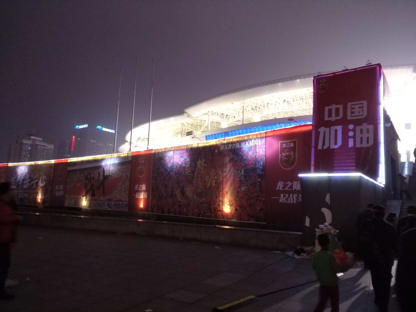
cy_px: 156
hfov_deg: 65.3
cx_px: 208
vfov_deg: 51.4
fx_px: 324
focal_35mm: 27
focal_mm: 4.73
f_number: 2.2
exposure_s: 1/14
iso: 1600
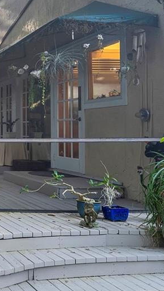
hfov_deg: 19.1
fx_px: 348
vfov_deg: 44.9
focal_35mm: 45
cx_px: -142
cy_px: 99
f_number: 4
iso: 320
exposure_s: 1/160
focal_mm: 14
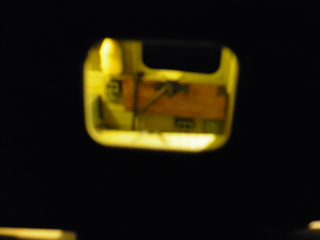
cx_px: 160
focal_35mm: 34
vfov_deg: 41.8
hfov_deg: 54.0
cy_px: 120
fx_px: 314
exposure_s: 1/8
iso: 2500
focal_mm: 6.1
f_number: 3.7
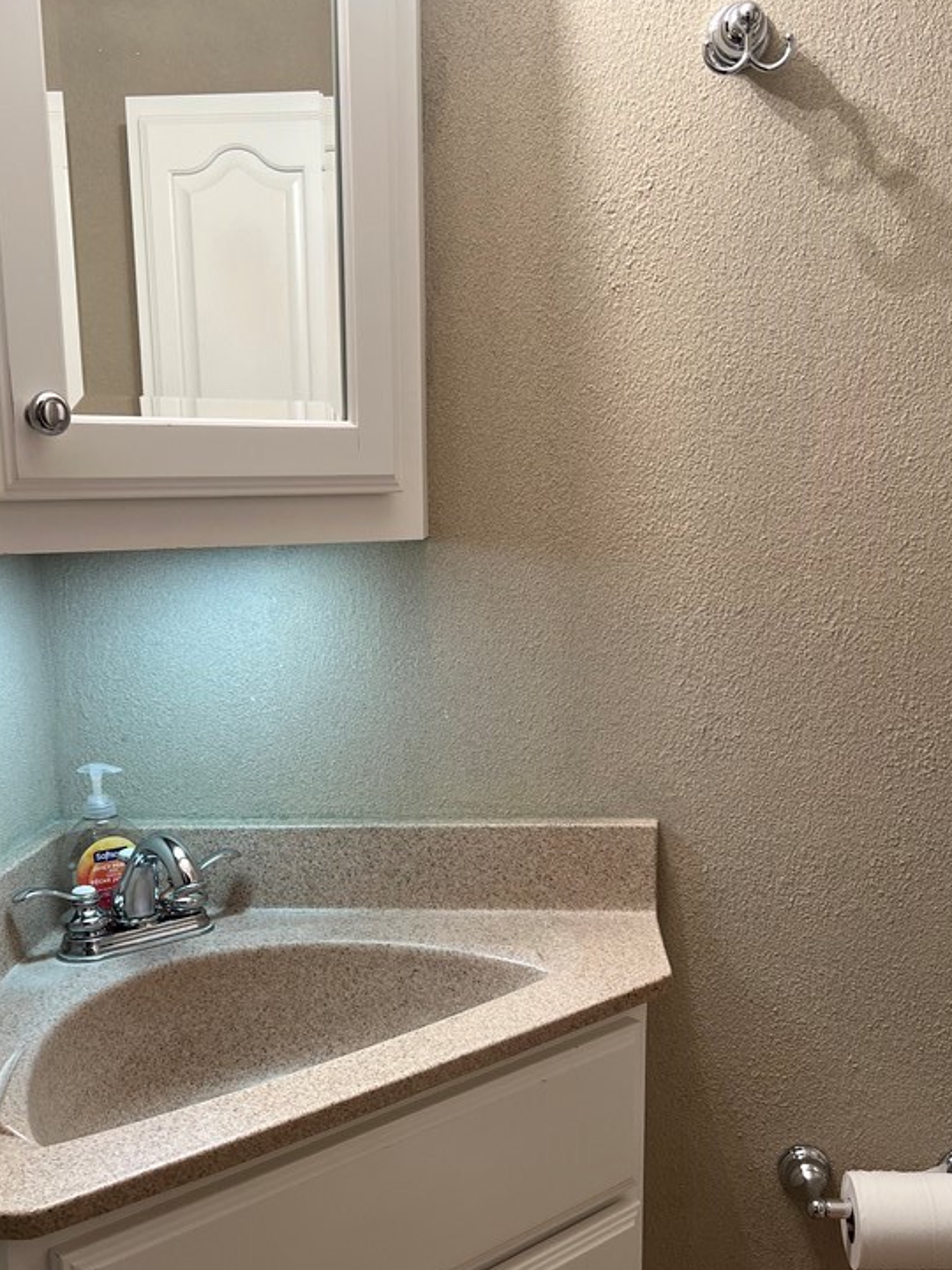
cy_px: 769
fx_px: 1357
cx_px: 435
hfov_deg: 38.6
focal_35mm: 37
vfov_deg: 49.8
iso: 80
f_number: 1.5
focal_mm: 5.7
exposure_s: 1/60
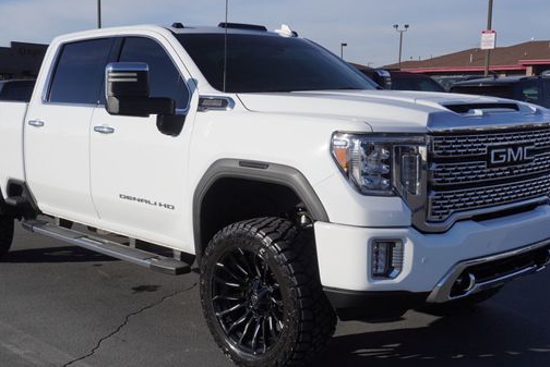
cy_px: 201
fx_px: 728
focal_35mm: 48
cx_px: 242
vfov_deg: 28.3
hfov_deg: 41.3
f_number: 8
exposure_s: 1/400
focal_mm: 25
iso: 100
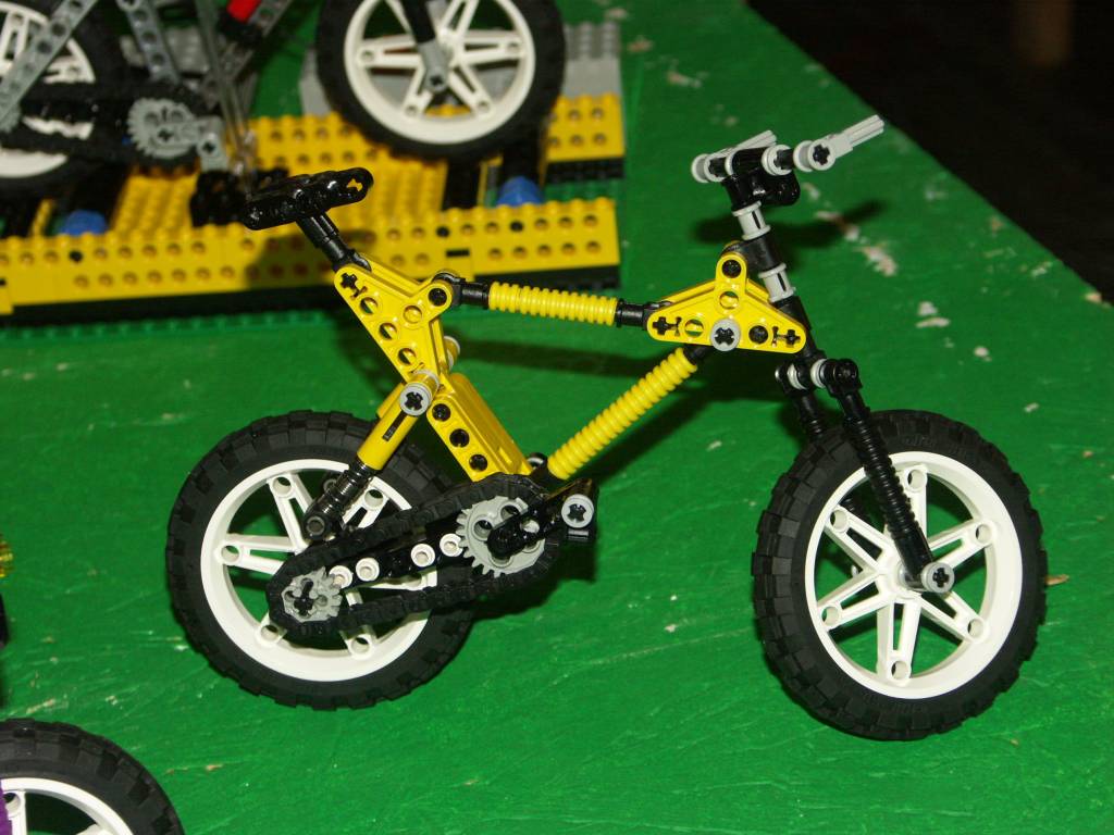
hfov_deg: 20.4
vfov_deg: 15.4
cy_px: 418
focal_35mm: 96
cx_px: 557
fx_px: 3089
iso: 200
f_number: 3.5
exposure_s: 1/100
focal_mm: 24.54
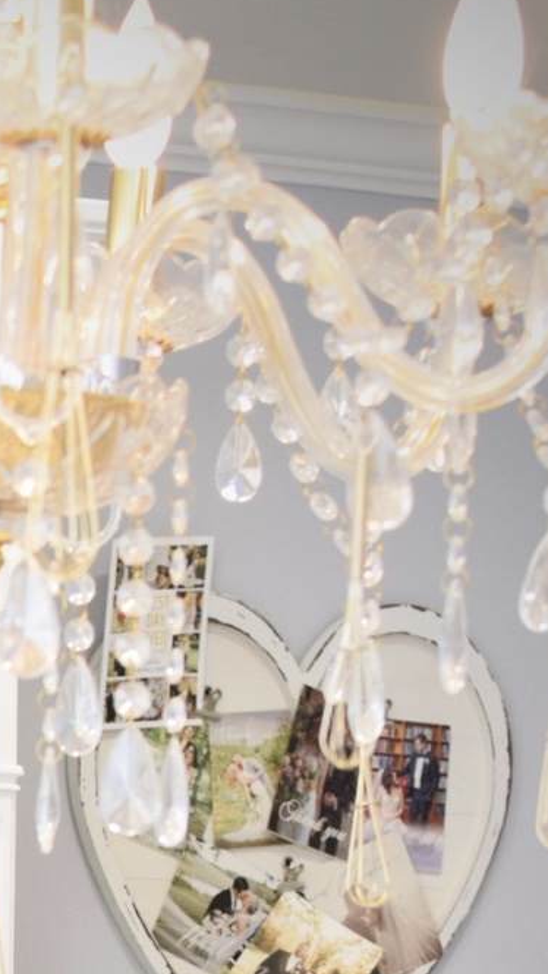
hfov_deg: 6.2
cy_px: 1480
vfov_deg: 10.9
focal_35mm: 191
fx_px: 4924
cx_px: -484
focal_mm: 35
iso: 400
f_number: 5
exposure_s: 1/100
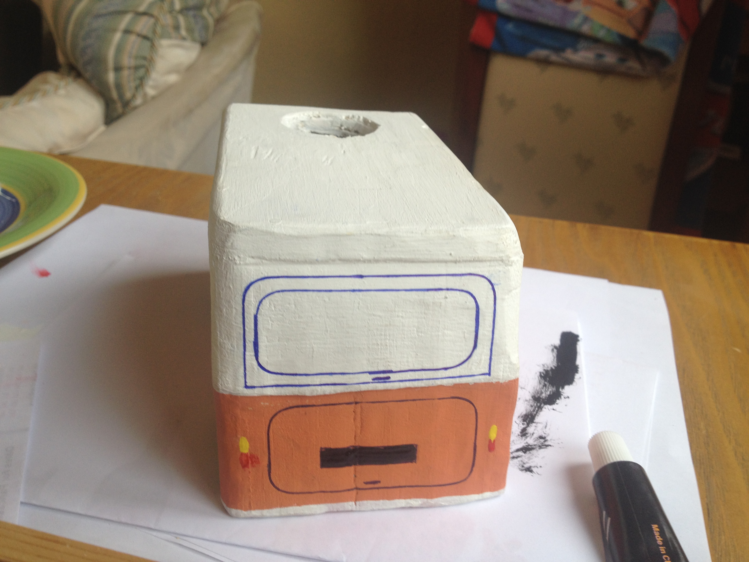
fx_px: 757
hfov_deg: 52.6
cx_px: 374
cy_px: 281
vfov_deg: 40.7
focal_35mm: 35
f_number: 2.4
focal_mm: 4.28
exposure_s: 1/125
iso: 50
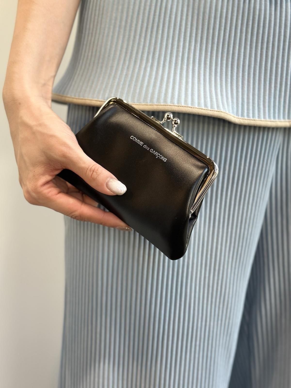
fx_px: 538
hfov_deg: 30.3
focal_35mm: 48
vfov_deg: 39.7
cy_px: 194
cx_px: 146
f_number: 1.78
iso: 80
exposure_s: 1/120
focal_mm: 6.86
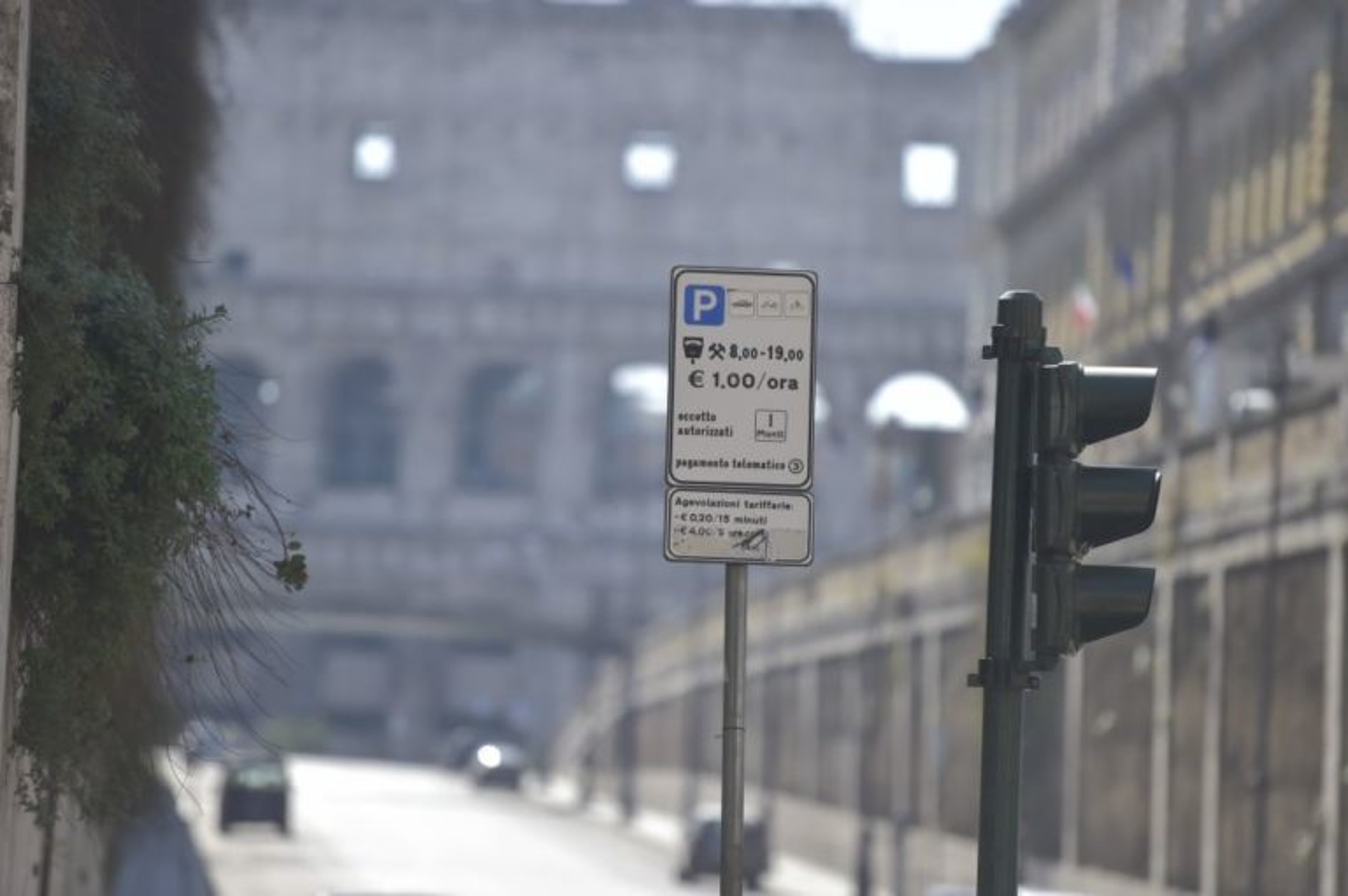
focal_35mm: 200
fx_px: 7484
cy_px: 448
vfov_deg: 6.9
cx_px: 674
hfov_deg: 10.3
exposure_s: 1/8000
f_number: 2.8
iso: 640
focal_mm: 200
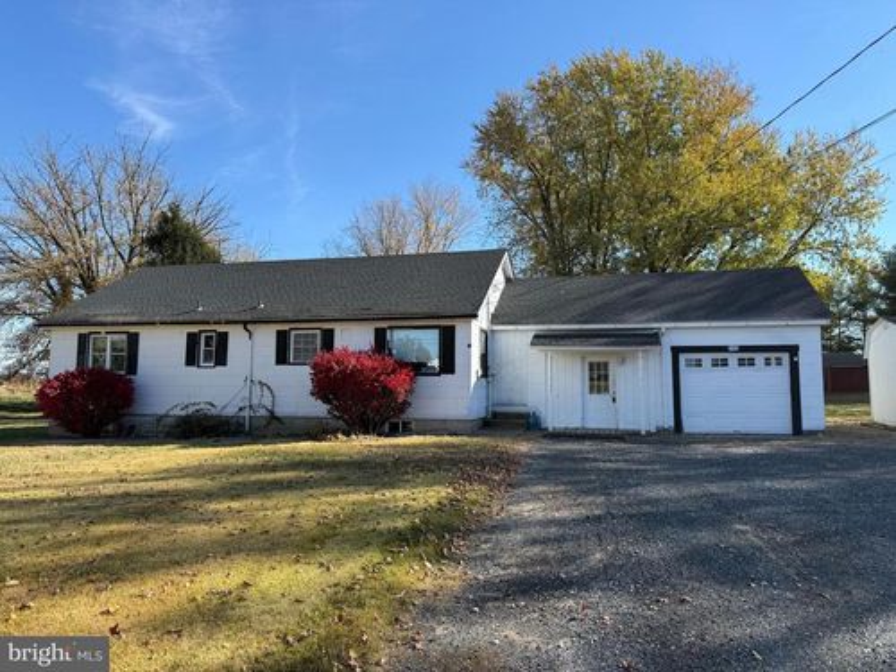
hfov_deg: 71.6
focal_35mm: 24
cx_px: 448
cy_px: 336
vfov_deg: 56.8
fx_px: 621
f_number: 1.78
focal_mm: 6.76
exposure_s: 1/2370
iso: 80
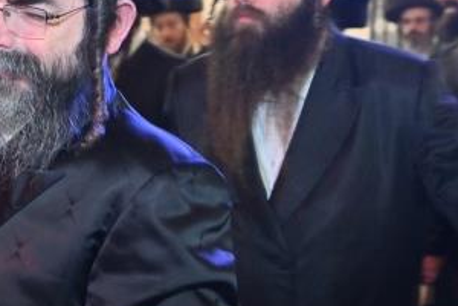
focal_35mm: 82
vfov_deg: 16.5
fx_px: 1043
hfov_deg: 23.9
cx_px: 20
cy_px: 62
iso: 800
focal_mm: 24
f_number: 4
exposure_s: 1/160
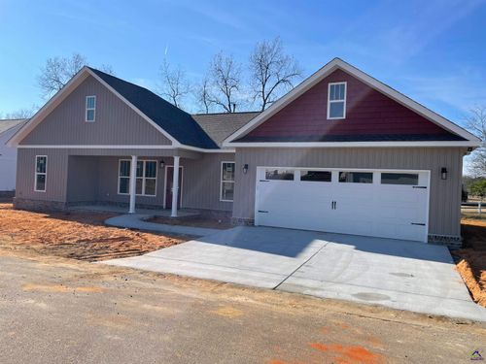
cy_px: 182
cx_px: 243
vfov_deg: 53.1
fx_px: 365
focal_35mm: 26
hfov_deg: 67.3
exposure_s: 1/3861
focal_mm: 4.2
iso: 32
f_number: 1.6
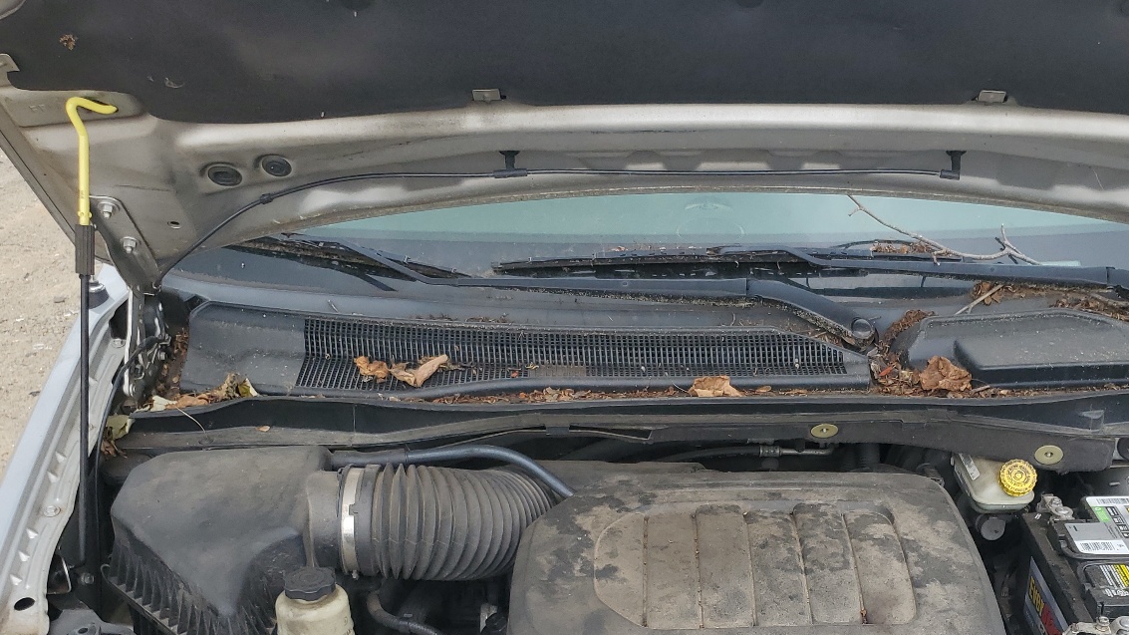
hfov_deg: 49.9
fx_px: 1197
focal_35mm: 40
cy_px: 574
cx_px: 718
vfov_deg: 28.5
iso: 50
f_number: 1.5
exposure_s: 1/769
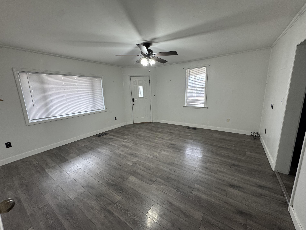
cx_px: 153
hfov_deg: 102.1
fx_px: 124
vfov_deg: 85.7
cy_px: 115
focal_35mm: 14
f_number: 2.2
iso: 200
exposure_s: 1/71
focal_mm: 2.22
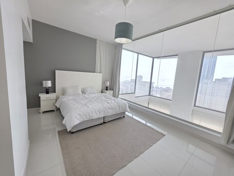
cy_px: 88
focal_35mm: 13
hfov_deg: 106.2
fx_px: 88
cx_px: 117
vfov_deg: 89.9
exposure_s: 1/100
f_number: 1.9
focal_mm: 2.2
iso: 50
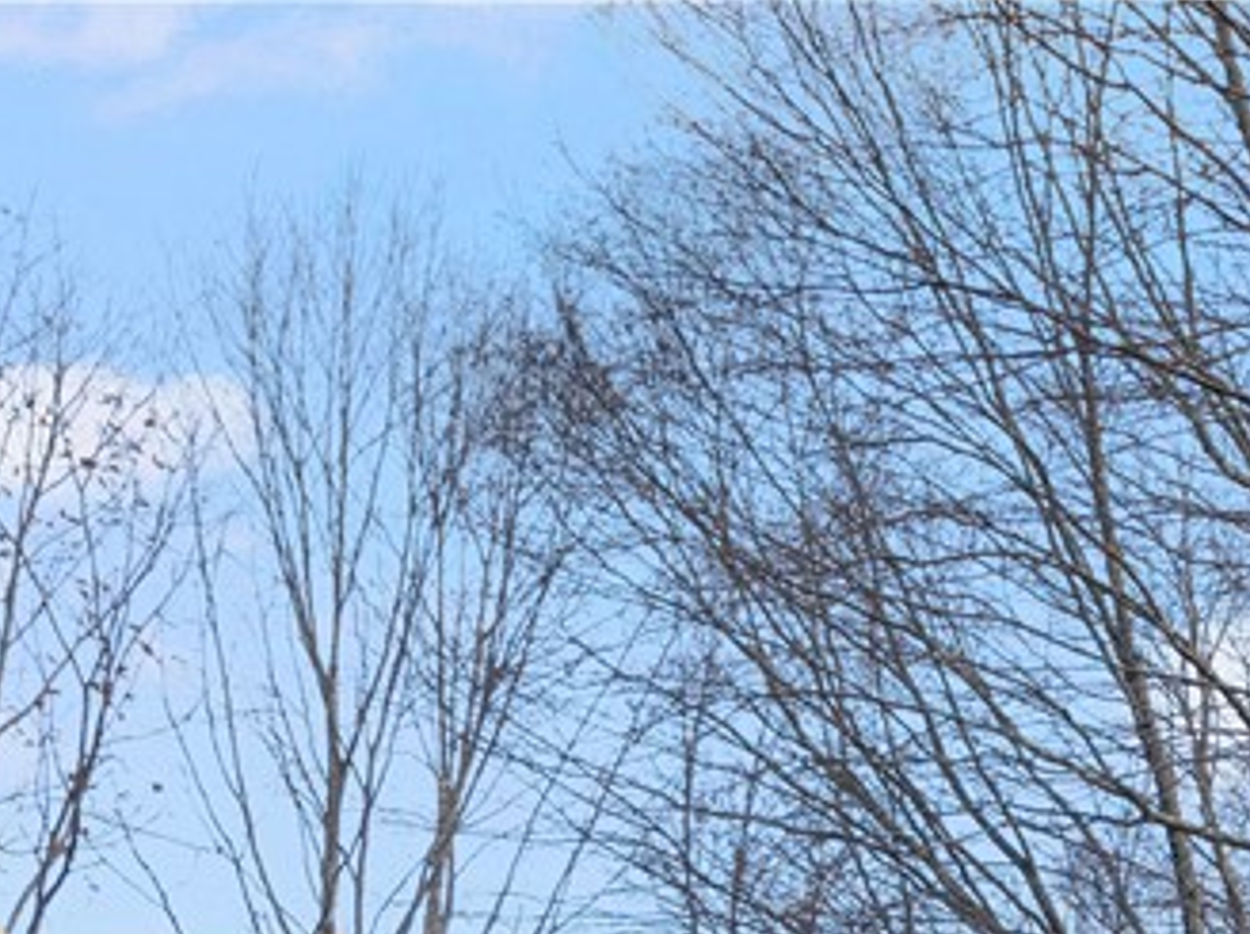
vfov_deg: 17.4
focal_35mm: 75
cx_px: 1330
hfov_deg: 24.5
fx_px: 2704
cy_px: 1458
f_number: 2.8
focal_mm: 12.29
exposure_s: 1/240
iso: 100
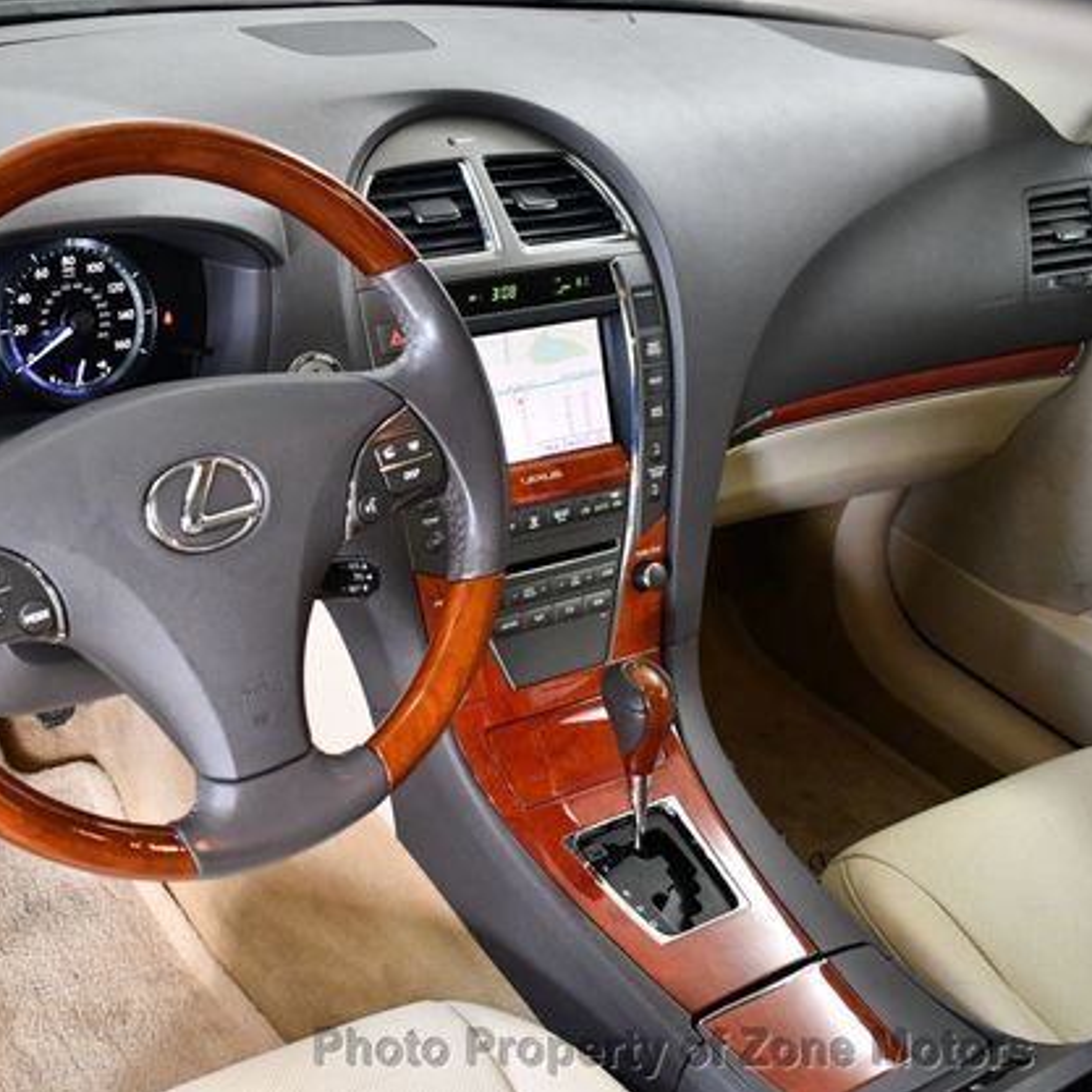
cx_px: 283
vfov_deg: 36.1
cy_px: 539
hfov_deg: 35.3
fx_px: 1677
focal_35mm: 47
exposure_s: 1/125
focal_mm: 18
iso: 1800
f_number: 3.5
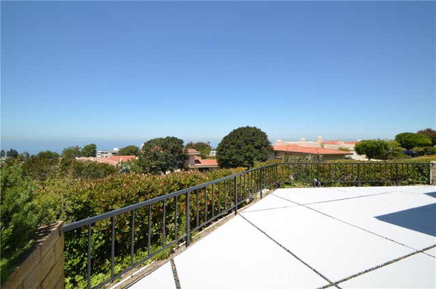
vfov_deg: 77.1
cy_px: 144
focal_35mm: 15
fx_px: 181
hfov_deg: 100.5
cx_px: 218
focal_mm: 10
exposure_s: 1/250
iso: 100
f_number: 8
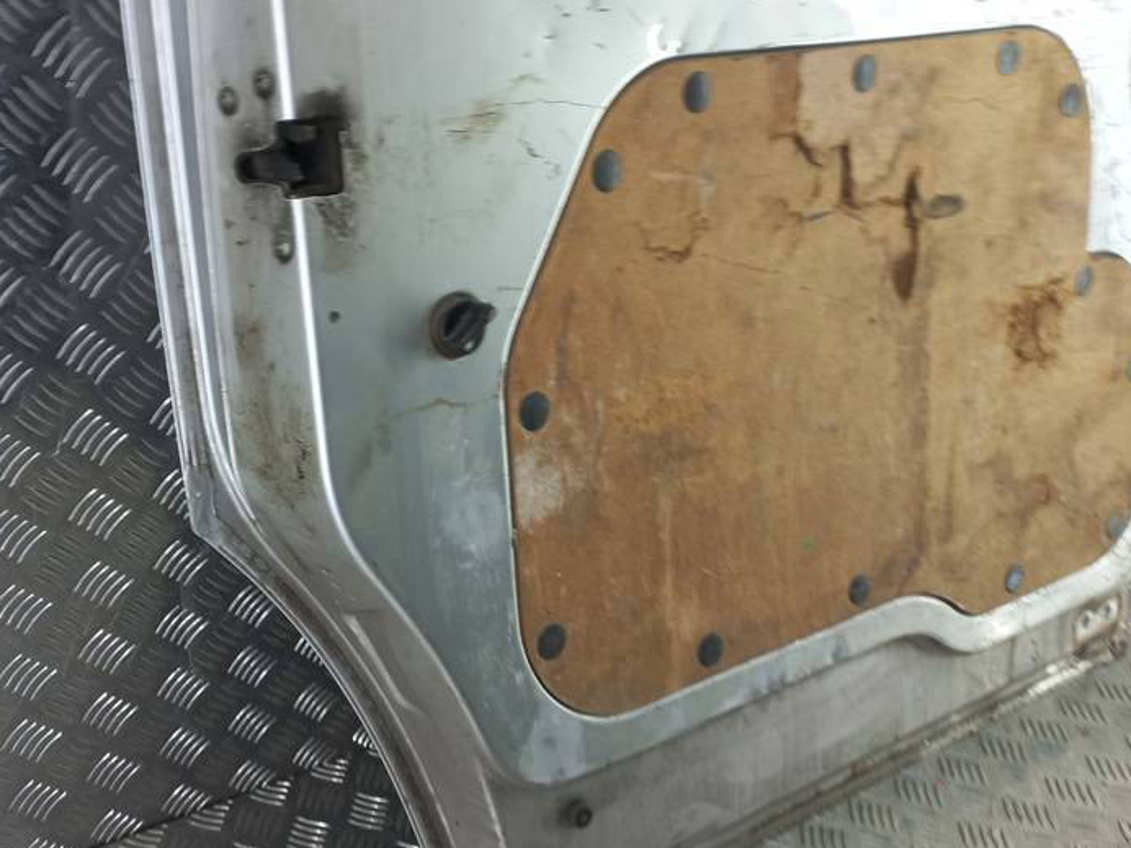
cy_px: 492
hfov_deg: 48.7
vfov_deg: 38.6
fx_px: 1209
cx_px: 325
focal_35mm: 37
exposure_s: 1/50
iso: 64
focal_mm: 4.6
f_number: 1.8
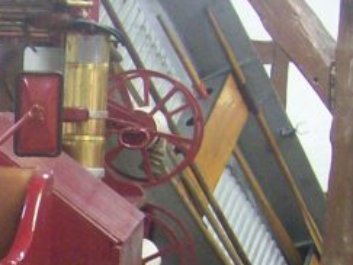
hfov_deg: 12.2
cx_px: -219
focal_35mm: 152
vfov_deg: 9.5
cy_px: 361
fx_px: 1549
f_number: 2.7
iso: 160
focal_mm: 6
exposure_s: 1/8
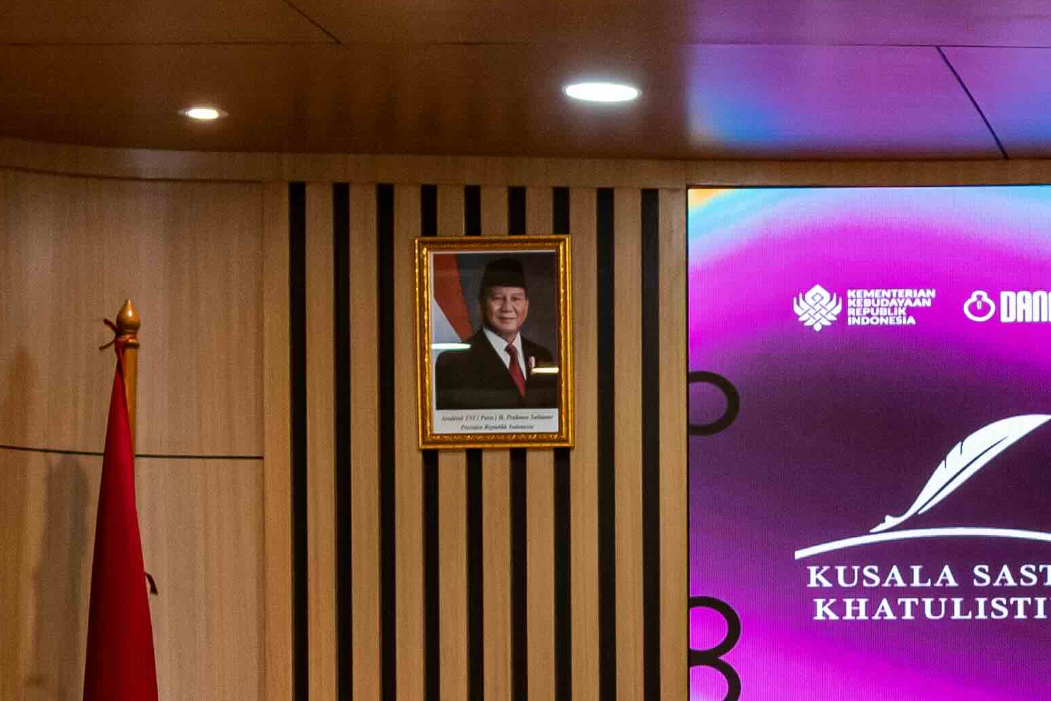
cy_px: 1117
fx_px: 4846
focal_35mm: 166
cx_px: 1400
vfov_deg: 8.1
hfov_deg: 12.0
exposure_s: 1/100
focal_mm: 31
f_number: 4.5
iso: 1000
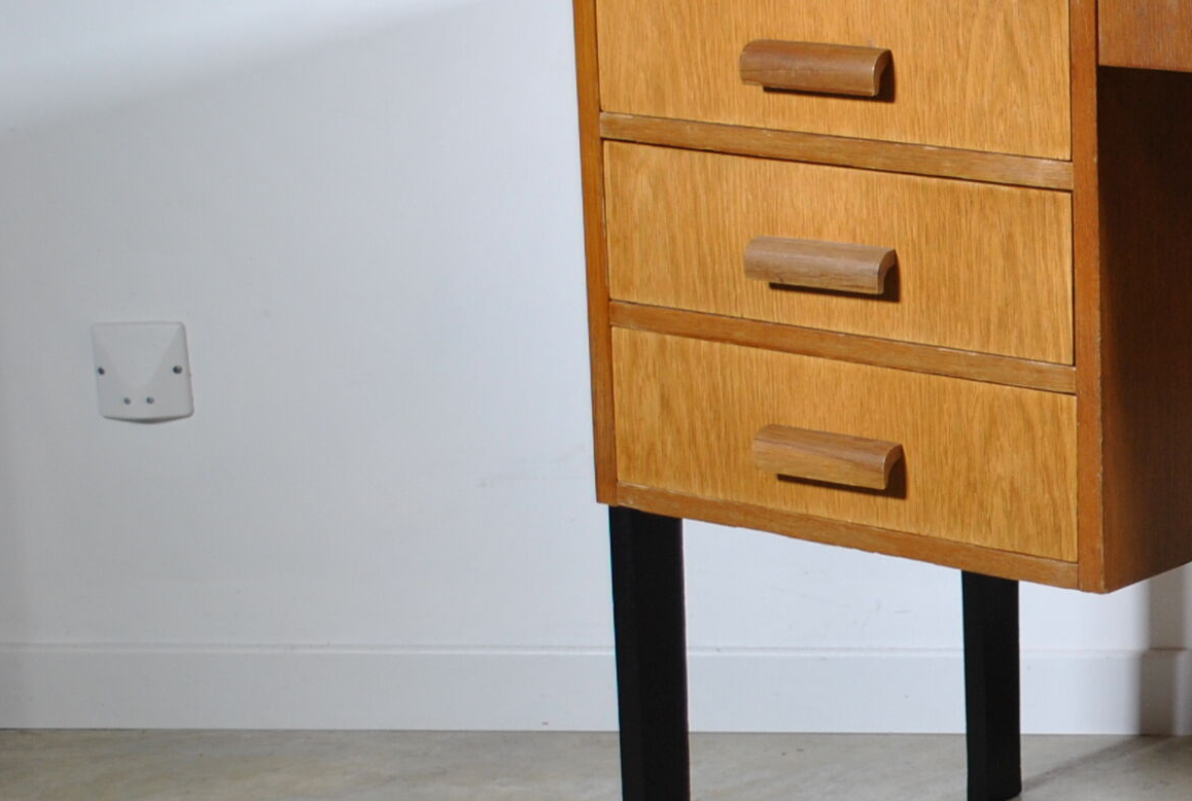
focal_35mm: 105
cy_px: 542
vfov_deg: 13.1
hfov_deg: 18.4
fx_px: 3485
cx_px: 1438
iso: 200
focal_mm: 28
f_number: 4.5
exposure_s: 1/25
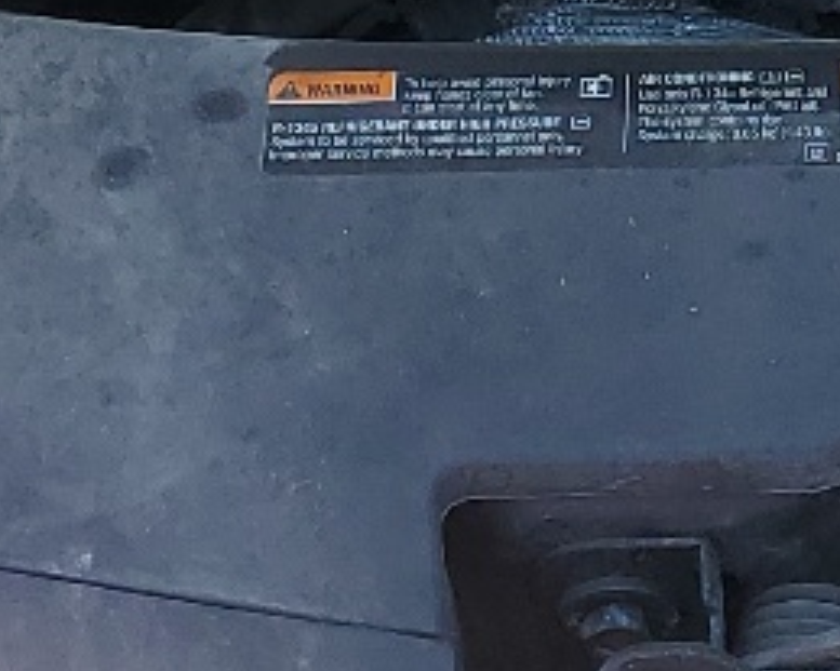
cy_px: -587
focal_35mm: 157
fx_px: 3902
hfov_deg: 12.1
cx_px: 853
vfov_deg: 9.3
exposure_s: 1/1250
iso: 50
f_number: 1.5
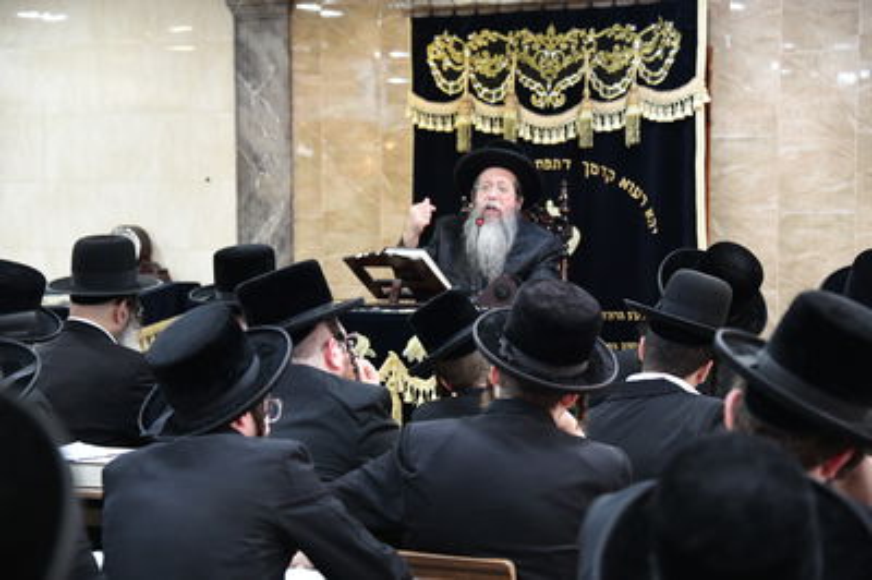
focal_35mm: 105
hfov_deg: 19.5
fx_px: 2541
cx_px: 436
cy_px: 290
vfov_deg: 13.0
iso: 6400
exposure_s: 1/100
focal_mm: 105
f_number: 5.6
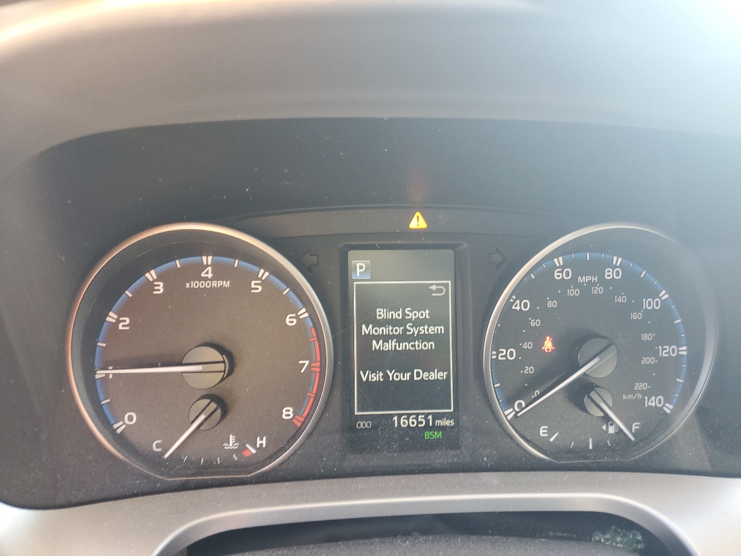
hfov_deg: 67.3
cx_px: 370
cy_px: 278
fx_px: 557
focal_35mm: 26
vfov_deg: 53.1
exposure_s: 1/50
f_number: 1.5
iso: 130
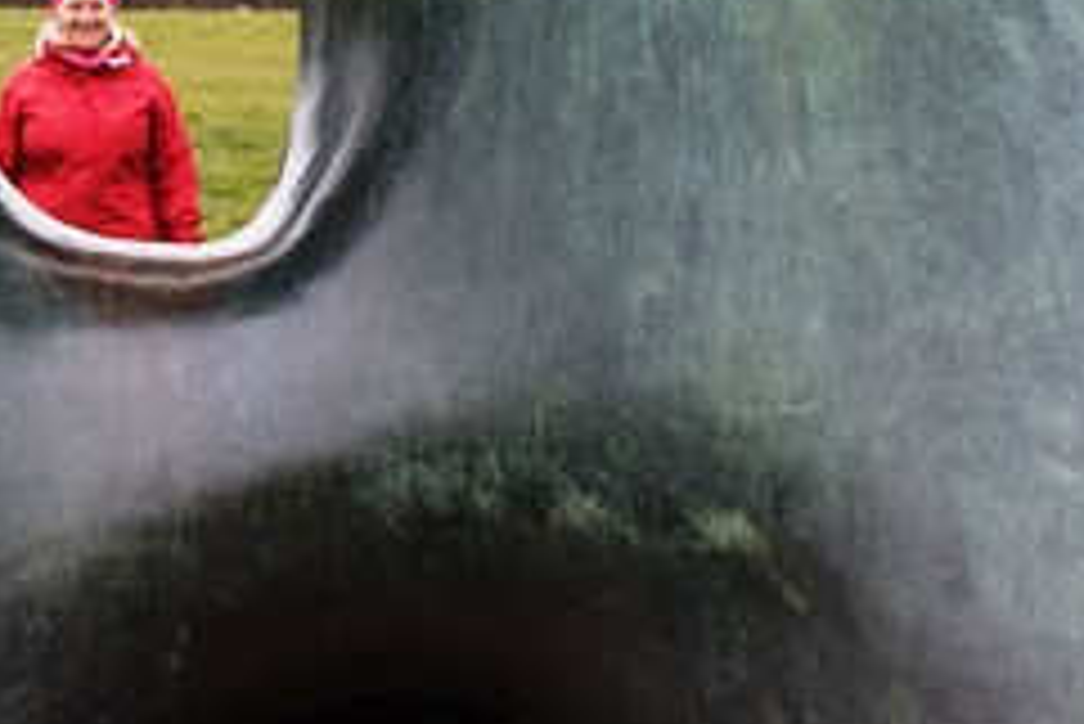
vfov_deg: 8.4
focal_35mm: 163
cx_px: 162
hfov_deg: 12.5
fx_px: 4903
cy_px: 11
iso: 280
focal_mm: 31
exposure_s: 1/250
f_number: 8
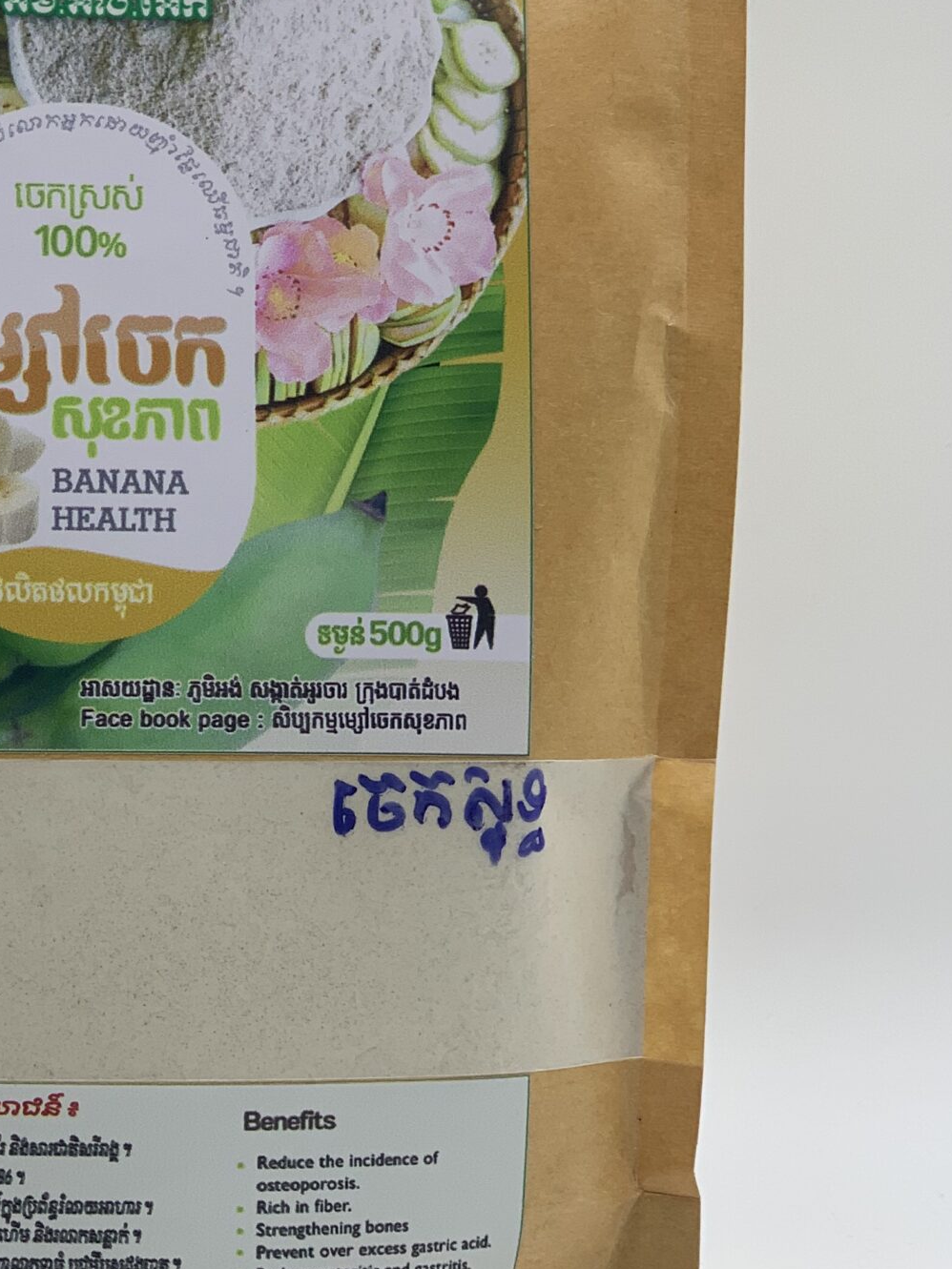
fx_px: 3667
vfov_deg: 19.6
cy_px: 526
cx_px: 64
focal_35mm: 100
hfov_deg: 14.6
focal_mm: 6
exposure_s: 1/119
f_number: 2.4
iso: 20
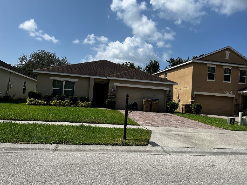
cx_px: 124
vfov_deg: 53.1
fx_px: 186
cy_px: 92
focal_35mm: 26
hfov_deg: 67.3
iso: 50
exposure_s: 1/5076
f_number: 1.6
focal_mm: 5.1
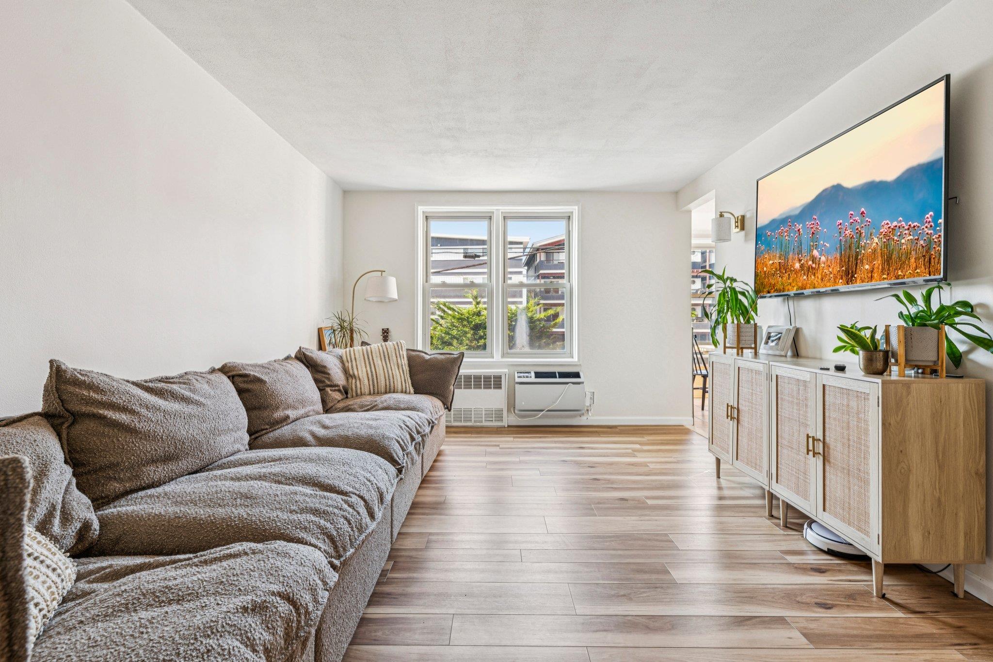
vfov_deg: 70.4
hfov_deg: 93.3
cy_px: 331
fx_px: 469
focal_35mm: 17
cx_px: 496
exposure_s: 1/8
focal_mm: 17
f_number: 8
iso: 250
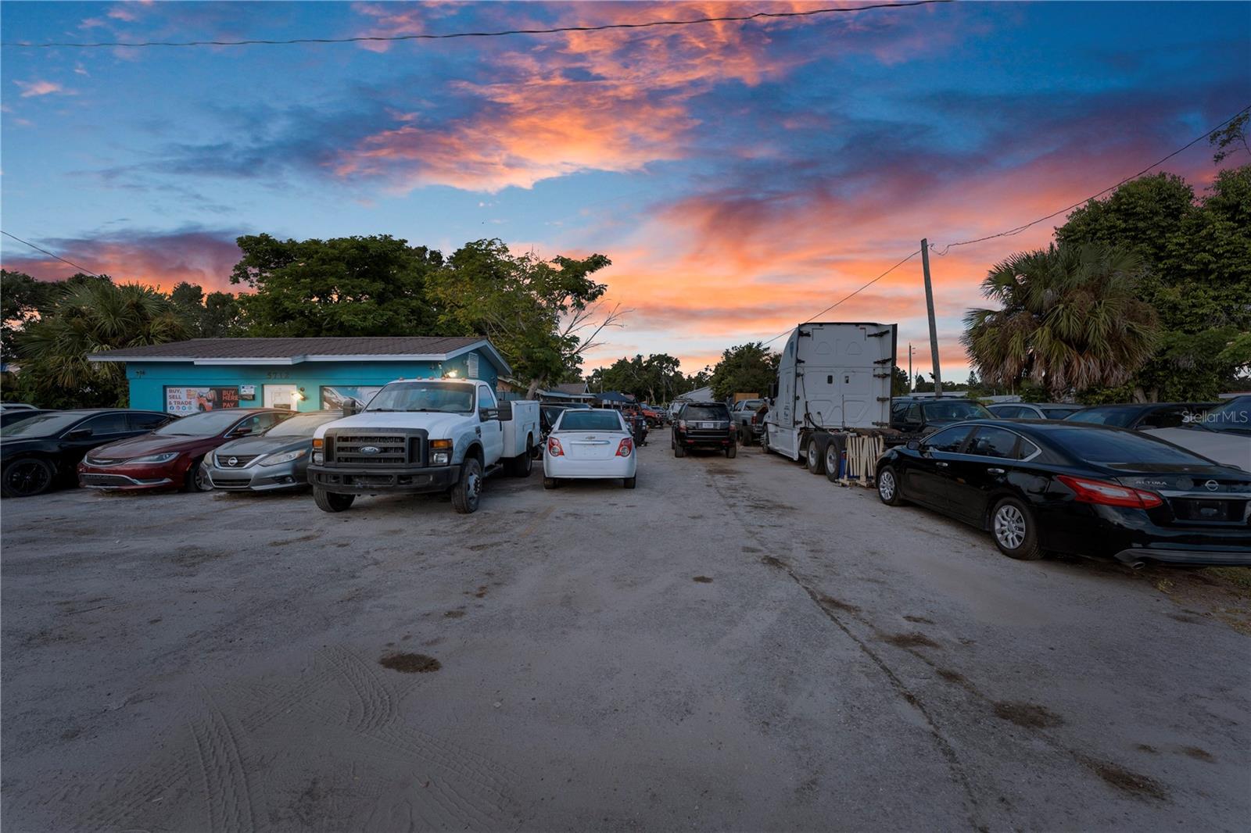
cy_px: 416
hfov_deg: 104.3
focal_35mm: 14
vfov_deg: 81.2
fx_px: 486
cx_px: 626
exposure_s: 1/125
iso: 200
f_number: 8
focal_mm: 14
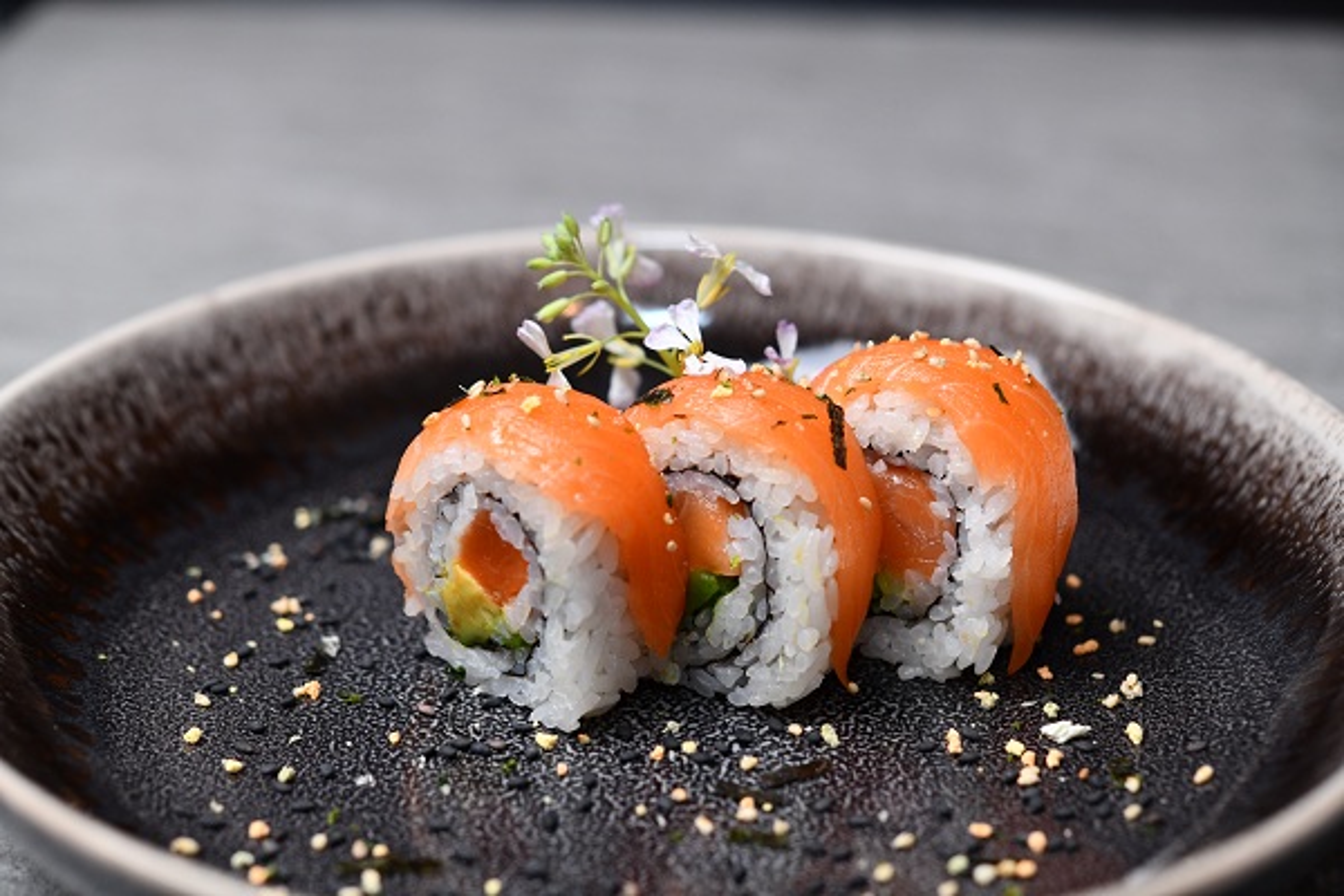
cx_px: 672
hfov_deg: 33.4
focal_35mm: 60
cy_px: 448
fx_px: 2240
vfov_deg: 22.6
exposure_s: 1/60
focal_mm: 60
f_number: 5.6
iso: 720
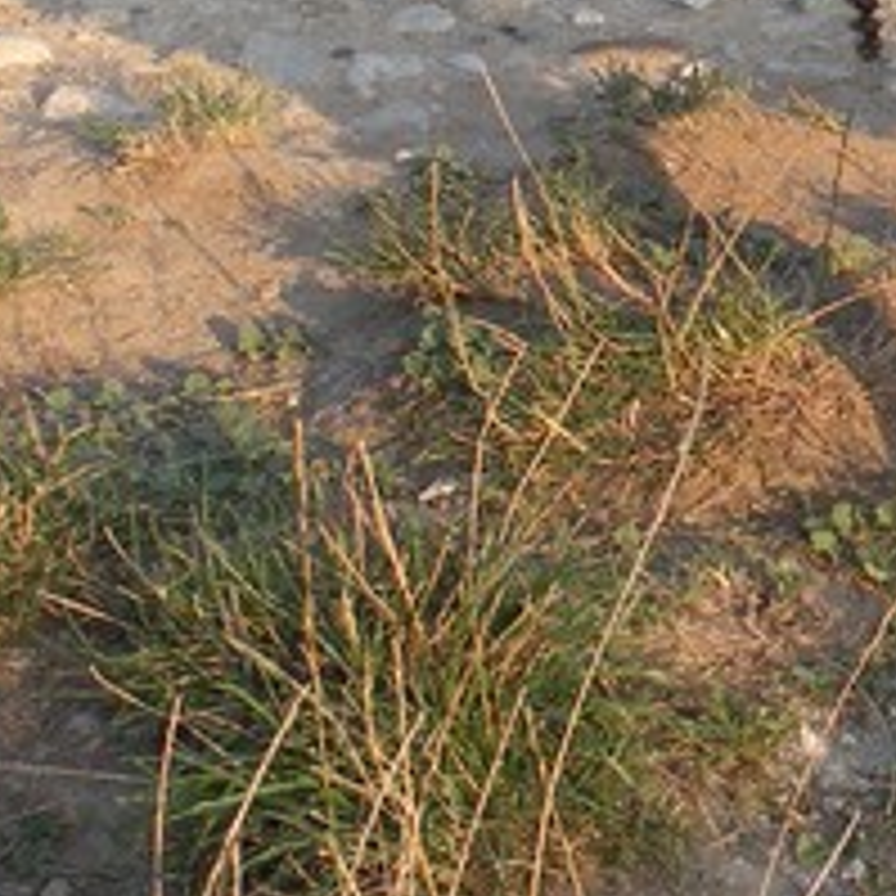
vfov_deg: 17.6
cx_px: 1373
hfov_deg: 16.4
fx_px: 2811
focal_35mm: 96
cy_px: -50
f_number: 5
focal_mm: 4.7
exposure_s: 1/152
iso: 64
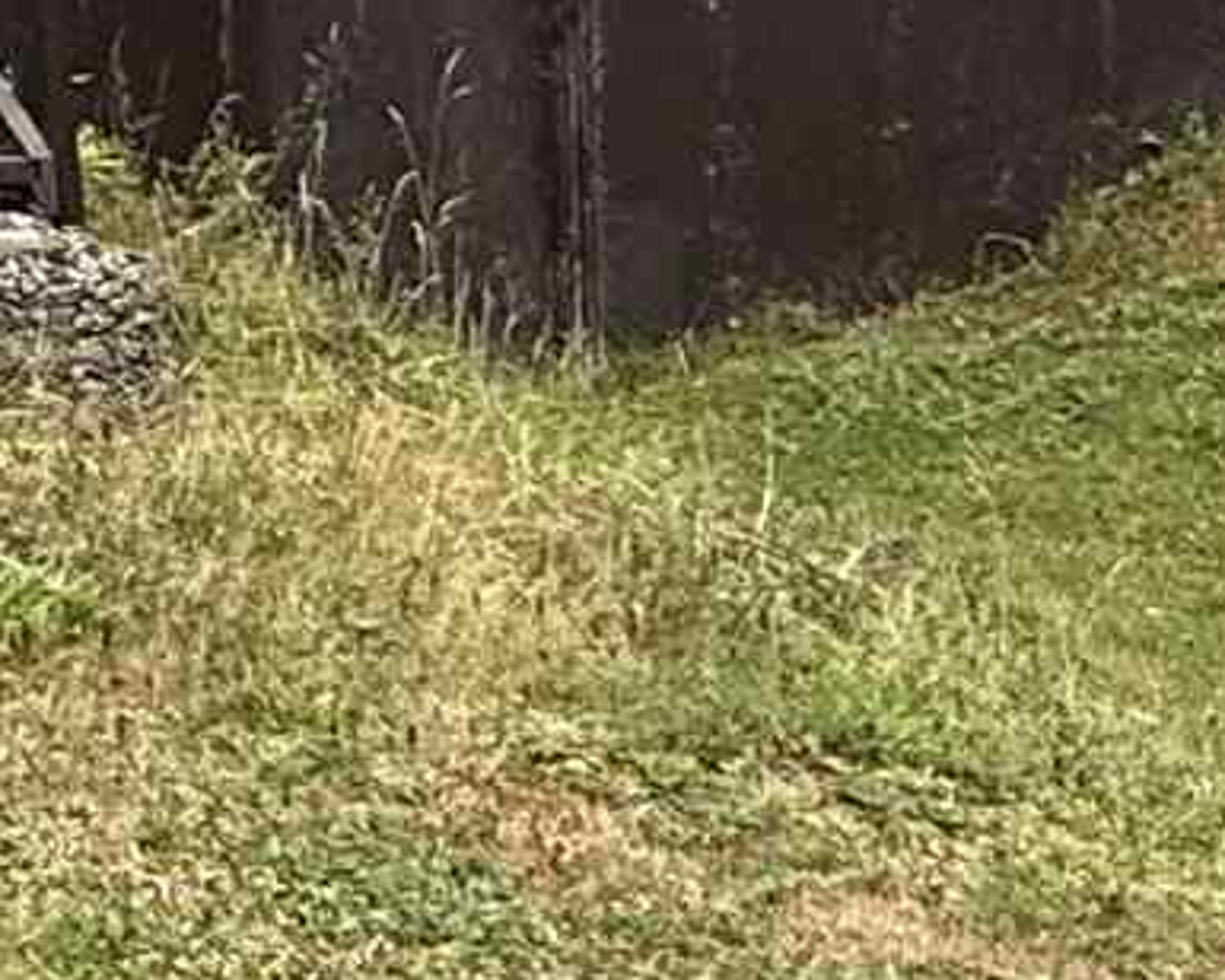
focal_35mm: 109
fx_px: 3952
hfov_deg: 15.1
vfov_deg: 13.3
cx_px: -1021
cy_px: -512
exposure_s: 1/498
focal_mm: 2.22
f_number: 2.2
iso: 64
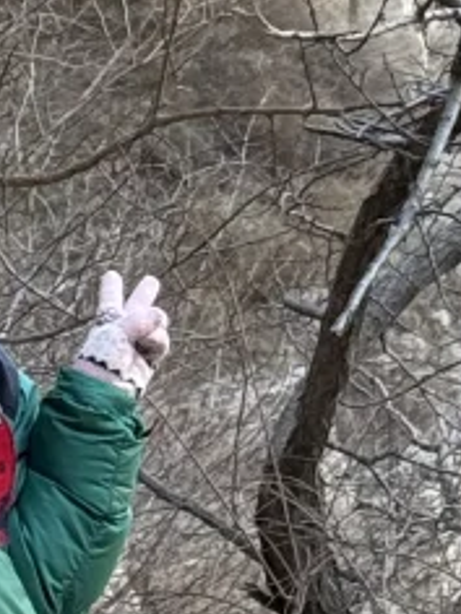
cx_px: 115
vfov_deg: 6.7
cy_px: -367
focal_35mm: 293
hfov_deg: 5.1
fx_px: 5203
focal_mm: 6.76
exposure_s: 1/195
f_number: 1.78
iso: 80
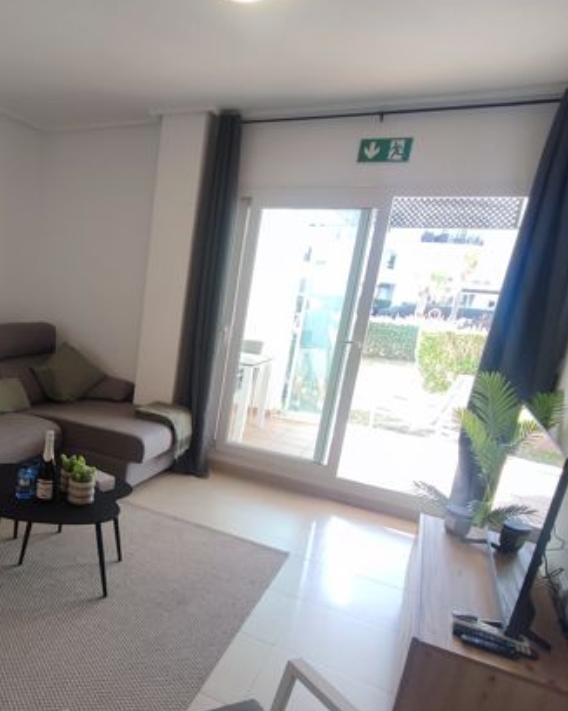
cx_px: 64
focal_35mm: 27
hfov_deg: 48.0
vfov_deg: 63.6
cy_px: 424
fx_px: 568
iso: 80
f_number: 2.2
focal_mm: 1.65
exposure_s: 1/100
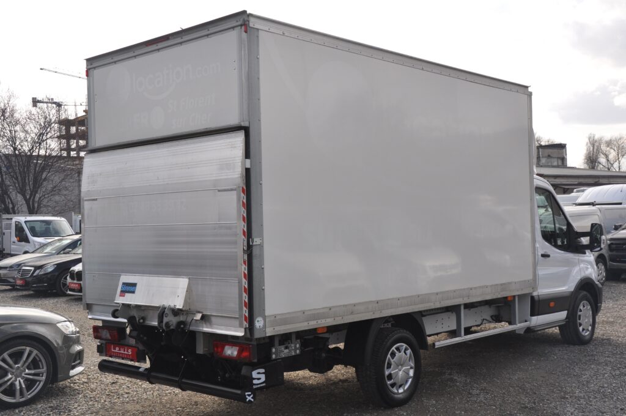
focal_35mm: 42
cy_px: 208
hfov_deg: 46.5
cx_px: 313
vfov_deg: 31.8
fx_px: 729
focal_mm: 28
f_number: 9
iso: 400
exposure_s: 1/320
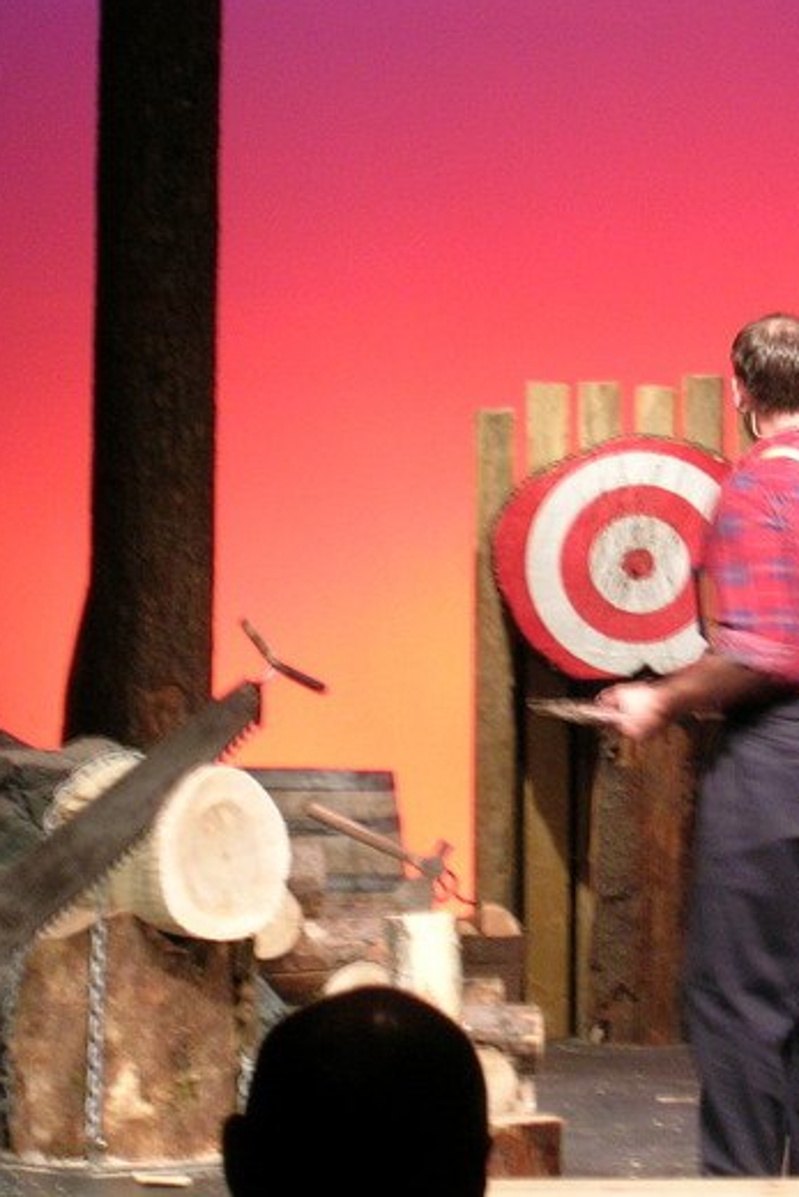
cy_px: 595
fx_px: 4890
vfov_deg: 14.0
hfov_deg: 9.3
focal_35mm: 147
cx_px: 682
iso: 141
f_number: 4.9
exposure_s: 1/3.33
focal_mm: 16.2
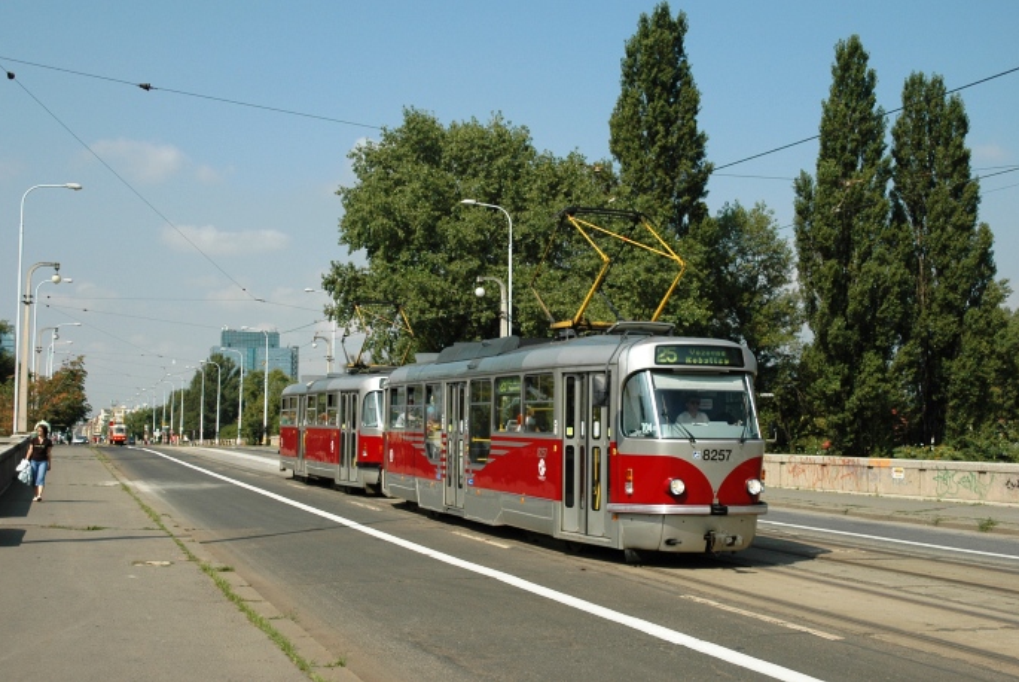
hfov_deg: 46.8
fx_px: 1176
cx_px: 501
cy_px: 337
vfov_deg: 32.3
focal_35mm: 42
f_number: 5
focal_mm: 27
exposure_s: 1/1600
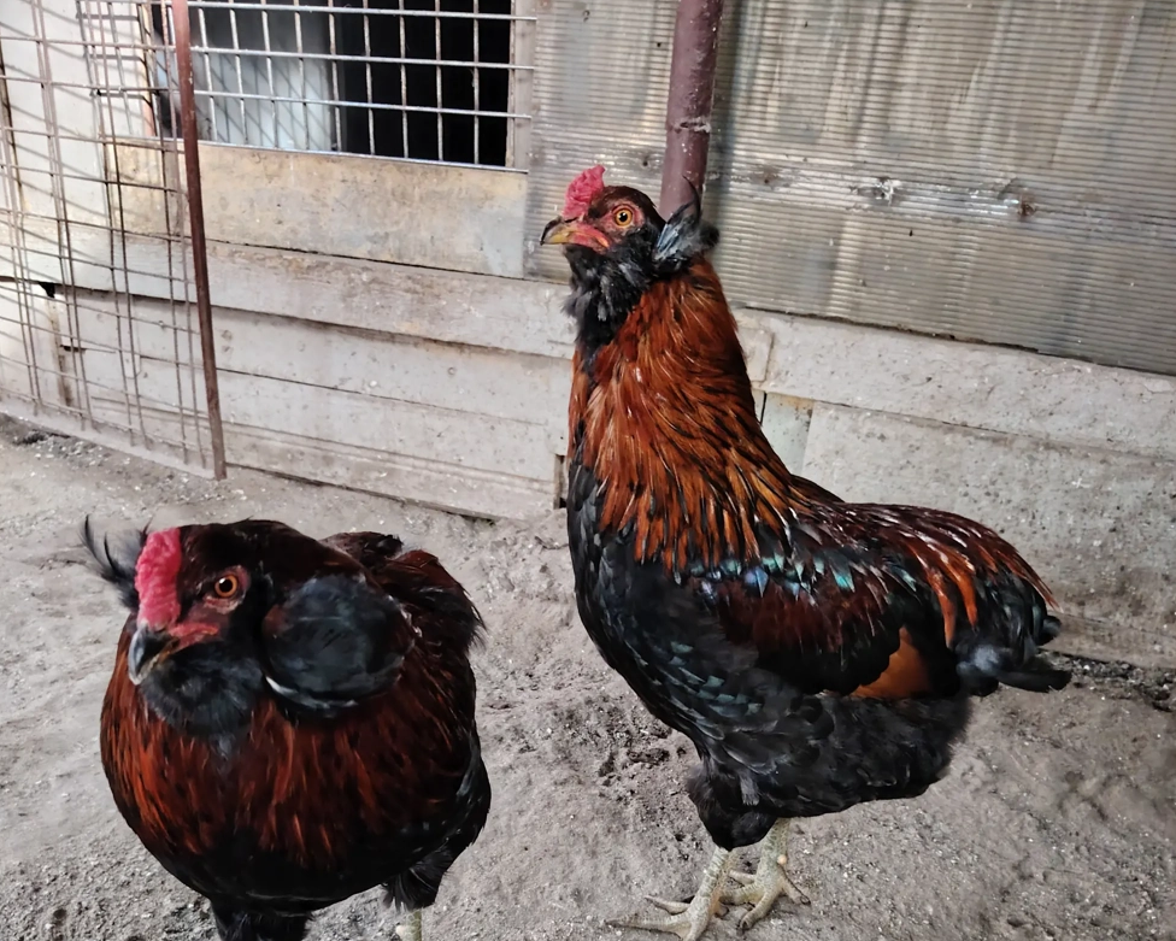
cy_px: 745
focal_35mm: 32
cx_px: 578
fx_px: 1114
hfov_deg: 55.7
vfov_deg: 43.8
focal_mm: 5.25
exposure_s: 1/100
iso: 1547
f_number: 1.75
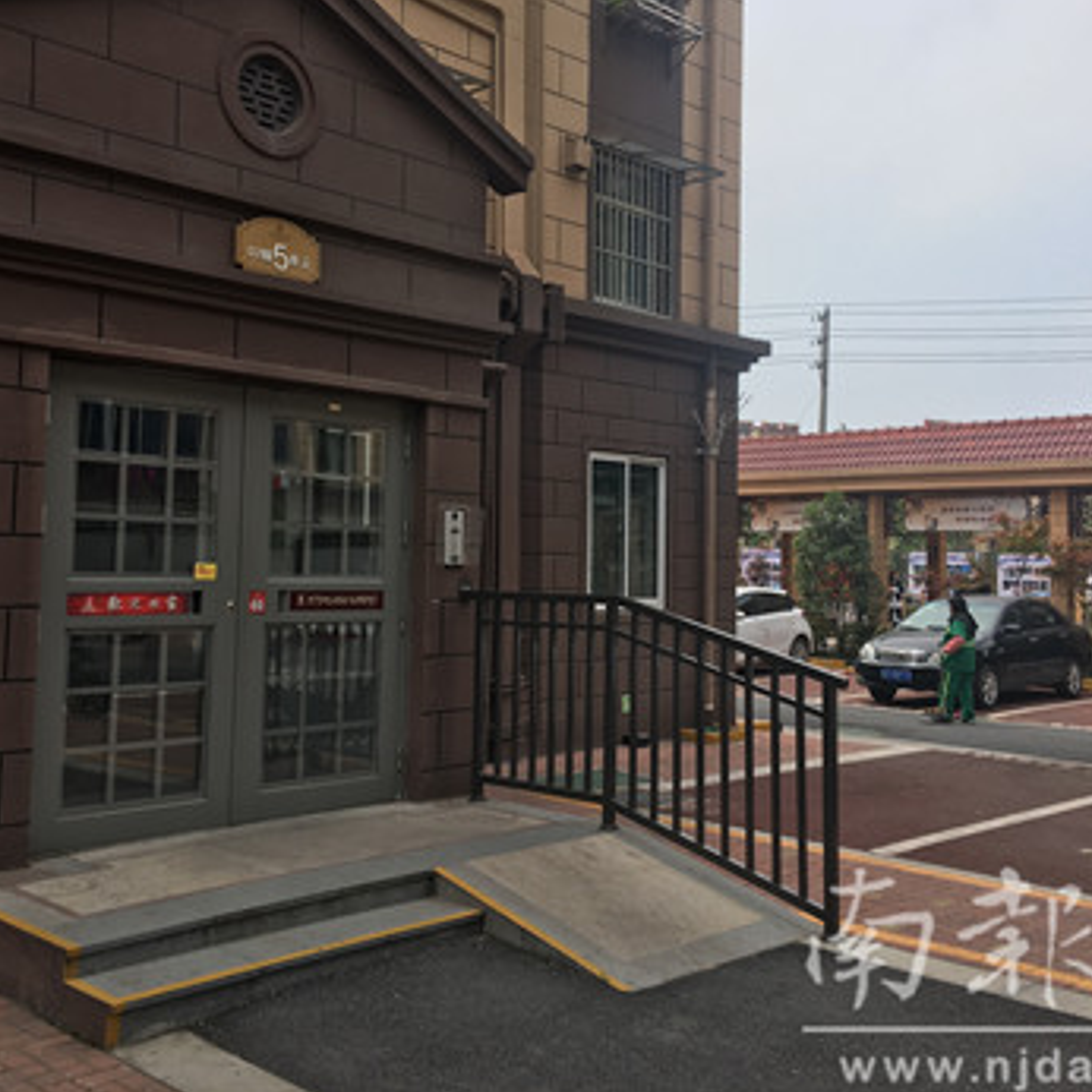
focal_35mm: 37
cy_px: 507
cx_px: 527
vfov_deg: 44.9
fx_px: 1321
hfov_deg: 44.9
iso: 25
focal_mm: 4.15
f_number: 2.2
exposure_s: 1/1026
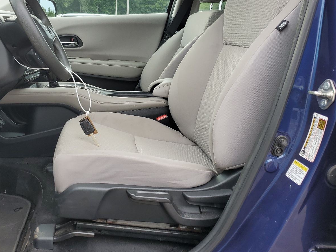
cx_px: 114
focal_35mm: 35
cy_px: 89
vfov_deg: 40.3
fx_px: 340
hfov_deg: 51.7
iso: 50
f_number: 1.5
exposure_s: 1/323
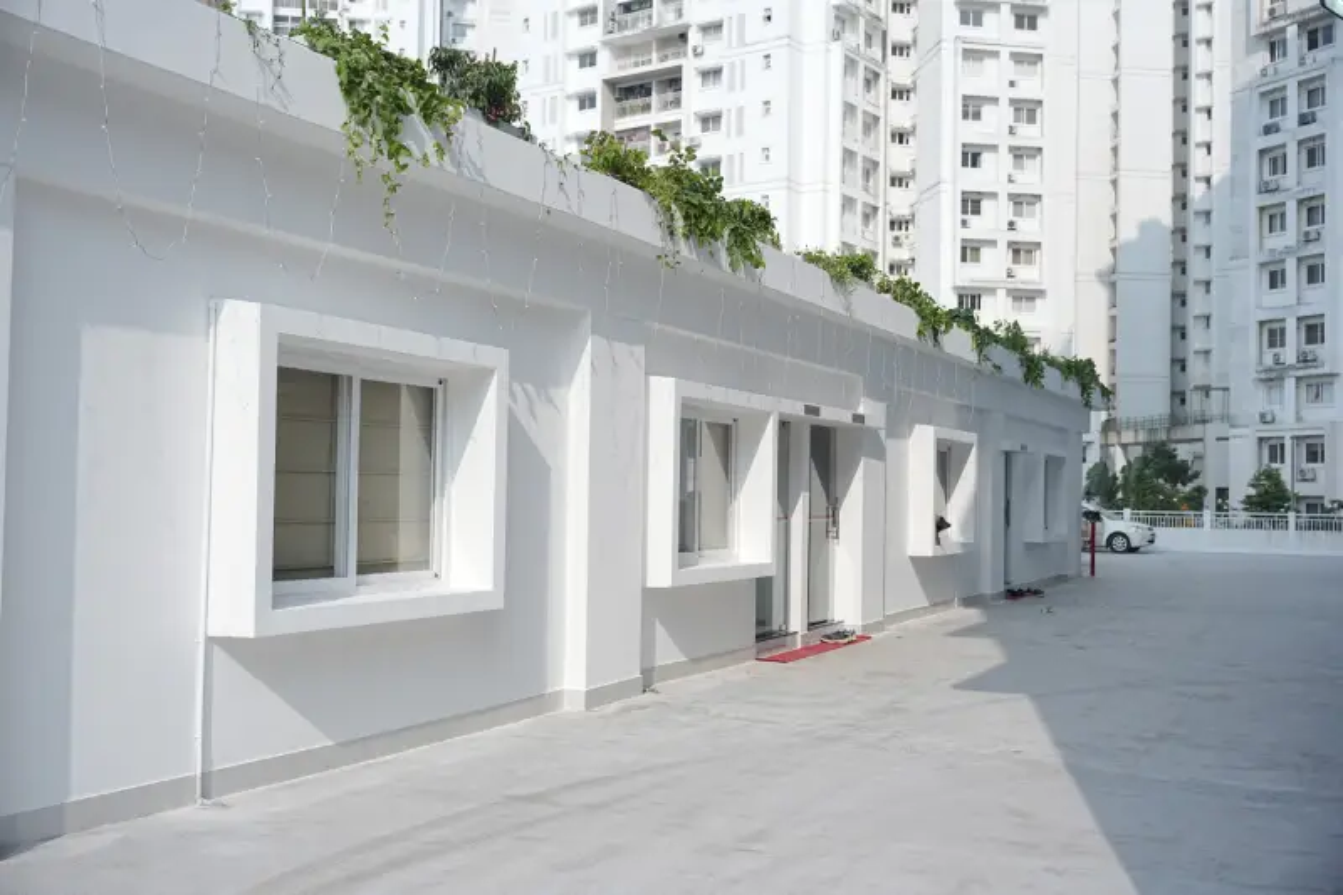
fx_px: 1428
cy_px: 448
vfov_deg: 34.8
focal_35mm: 38
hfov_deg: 50.4
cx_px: 672
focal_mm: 38.3
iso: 200
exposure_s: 1/1600
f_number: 4
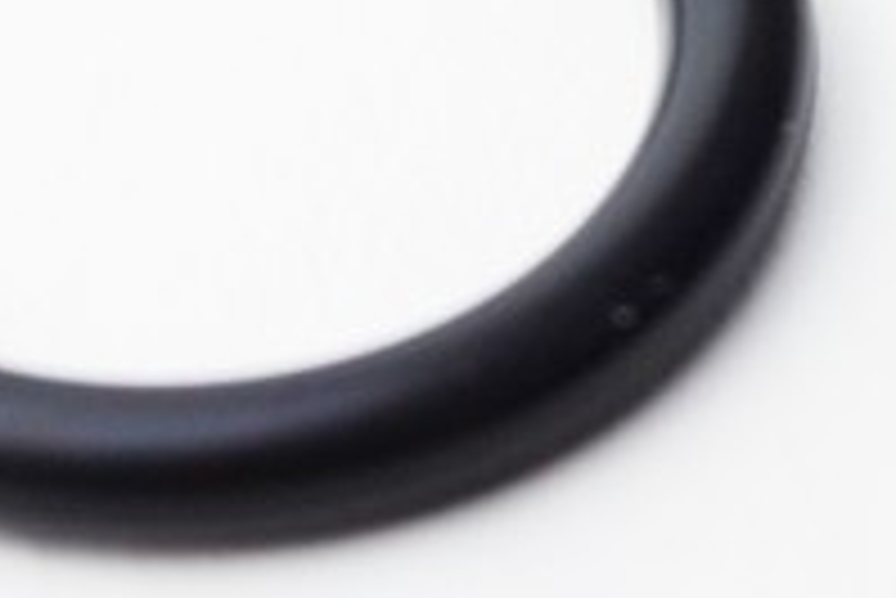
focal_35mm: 266
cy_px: -47
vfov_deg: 5.2
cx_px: 194
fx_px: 6615
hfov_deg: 7.7
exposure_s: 1/60
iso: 1600
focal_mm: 55
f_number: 5.6
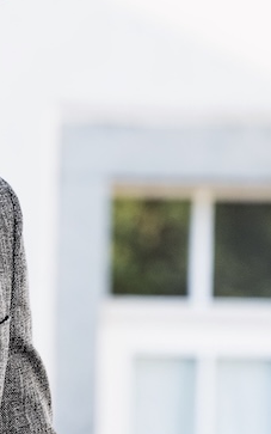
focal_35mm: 696
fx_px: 8221
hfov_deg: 1.9
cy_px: 576
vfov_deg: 3.0
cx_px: -136
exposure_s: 1/125
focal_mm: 165
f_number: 7.1
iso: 500
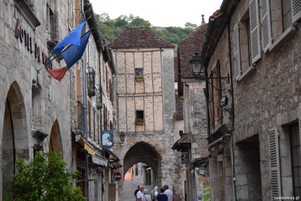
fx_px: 602
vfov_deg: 18.9
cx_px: 150
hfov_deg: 28.1
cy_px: 100
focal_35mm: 72
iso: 2800
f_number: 4.5
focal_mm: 48
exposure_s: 1/60
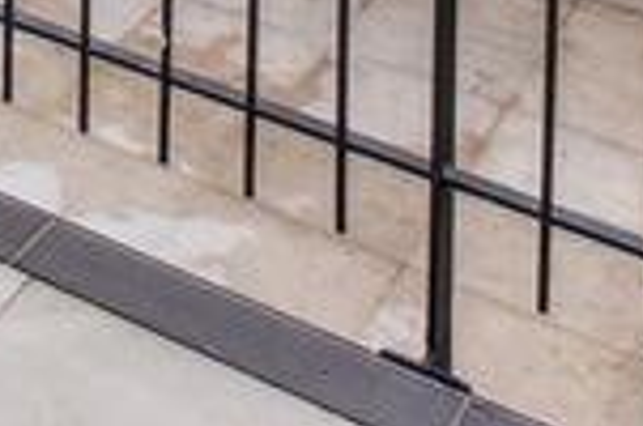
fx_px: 1818
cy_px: -905
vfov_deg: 9.7
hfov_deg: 16.6
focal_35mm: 102
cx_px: -524
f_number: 8
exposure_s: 1/200
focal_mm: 10
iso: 2000
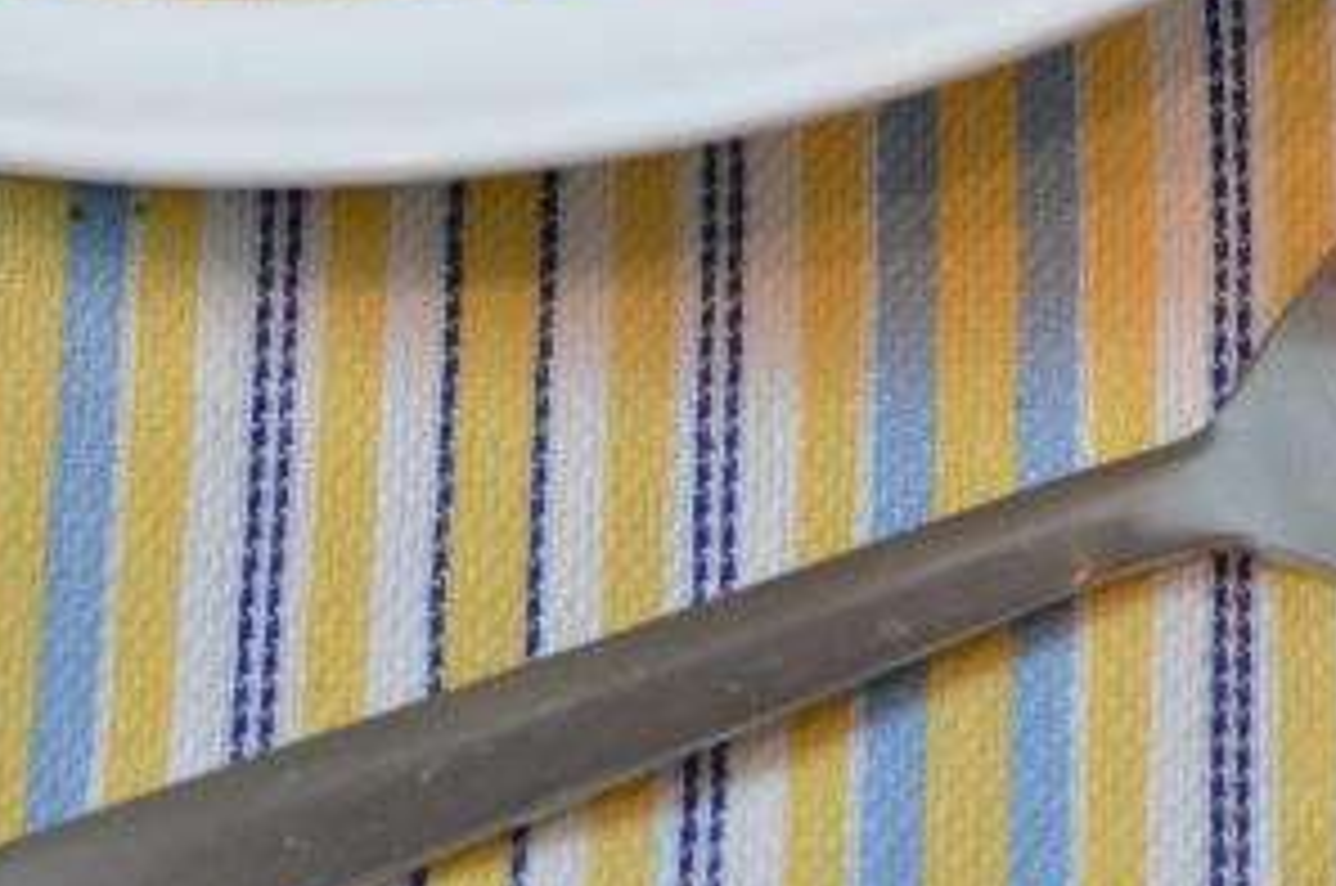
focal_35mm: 181
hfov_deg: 11.4
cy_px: -409
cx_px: 927
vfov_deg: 7.5
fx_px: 6696
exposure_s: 1/60
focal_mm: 35
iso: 450
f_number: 4
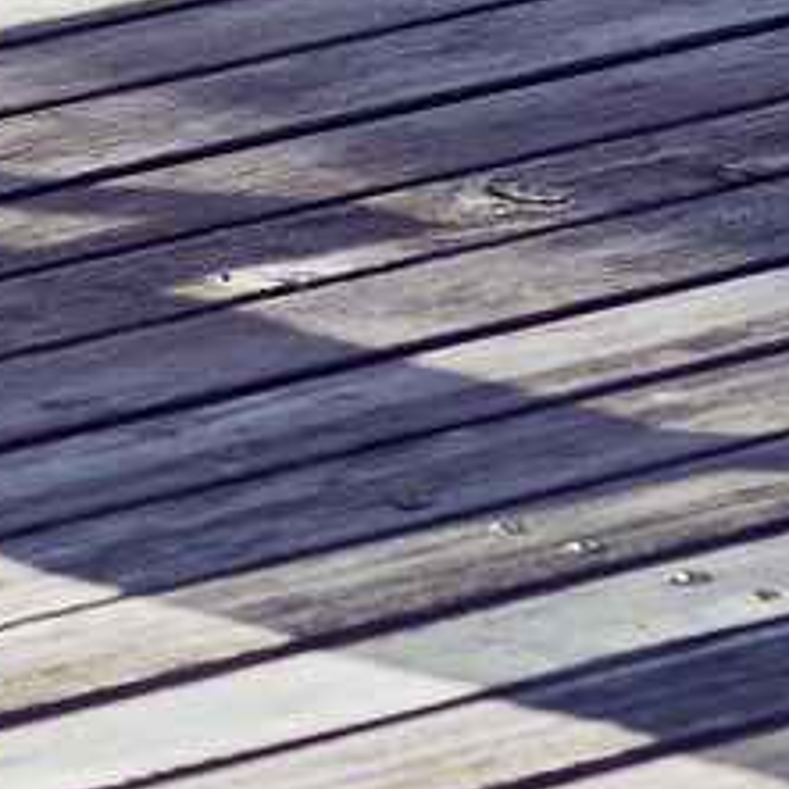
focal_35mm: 701
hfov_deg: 2.5
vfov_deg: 2.5
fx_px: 18077
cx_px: -111
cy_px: -1060
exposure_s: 1/500
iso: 100
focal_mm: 95
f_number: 5
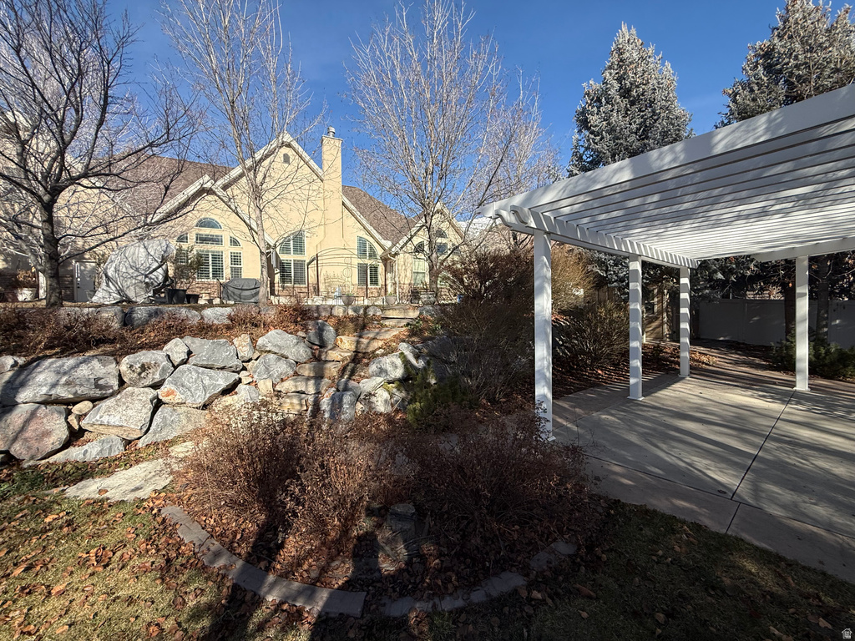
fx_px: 346
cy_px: 320
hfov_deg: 102.1
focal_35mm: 14
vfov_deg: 85.7
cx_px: 428
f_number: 2.2
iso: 50
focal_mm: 2.22
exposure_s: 1/1745
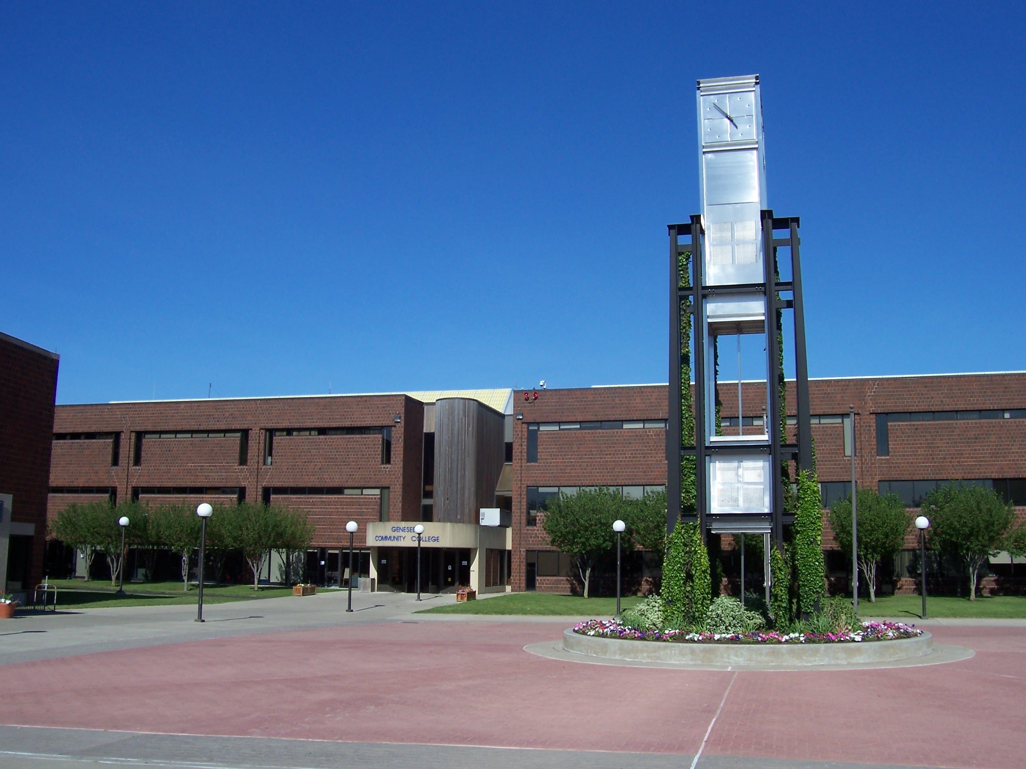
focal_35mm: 34
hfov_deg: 54.0
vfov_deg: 41.8
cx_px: 513
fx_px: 1008
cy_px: 384
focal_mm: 5.6
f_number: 5.6
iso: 80
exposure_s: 1/750
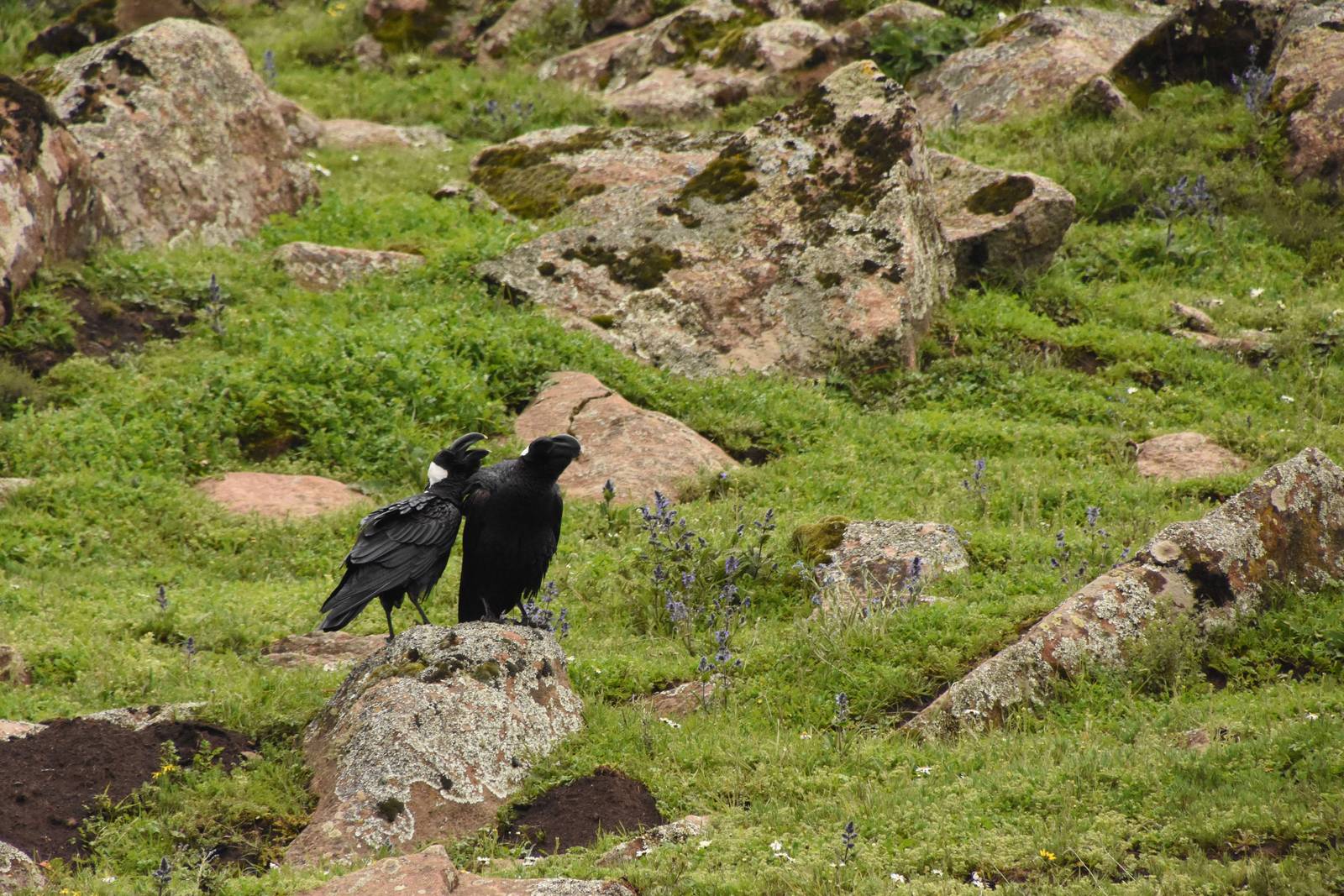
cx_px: 672
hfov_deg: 4.6
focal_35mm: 450
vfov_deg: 3.1
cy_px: 448
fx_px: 16800
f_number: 9
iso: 2500
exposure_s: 1/2500
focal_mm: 300
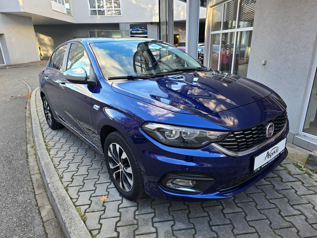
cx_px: 158
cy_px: 119
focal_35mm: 23
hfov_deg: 73.9
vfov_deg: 58.9
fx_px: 211
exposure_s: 1/180
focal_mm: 6.3
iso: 64
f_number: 1.7
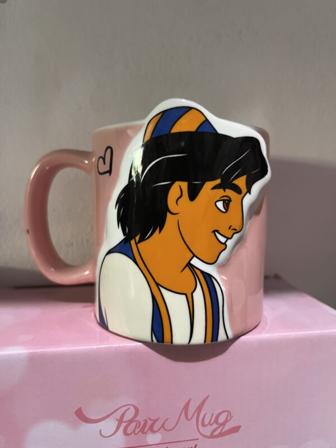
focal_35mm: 26
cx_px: 168
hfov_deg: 53.1
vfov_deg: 67.3
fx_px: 336
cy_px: 224
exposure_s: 1/40
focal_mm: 5.7
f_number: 1.5
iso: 400
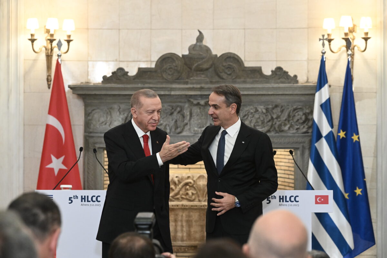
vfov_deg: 13.6
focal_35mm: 101
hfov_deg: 20.2
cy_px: 129
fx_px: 1086
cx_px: 194
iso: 5000
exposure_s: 1/320
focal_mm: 101
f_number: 4.5
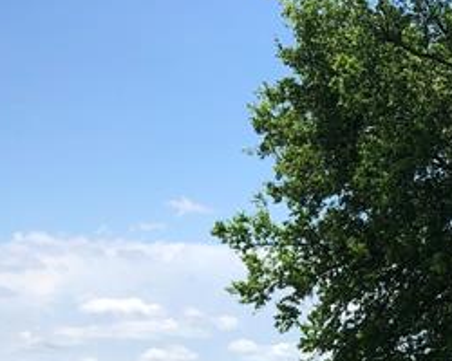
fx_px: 1498
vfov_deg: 12.6
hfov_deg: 17.1
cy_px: 650
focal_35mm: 112
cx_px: 271
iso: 20
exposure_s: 1/2000
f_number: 1.8
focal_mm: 4
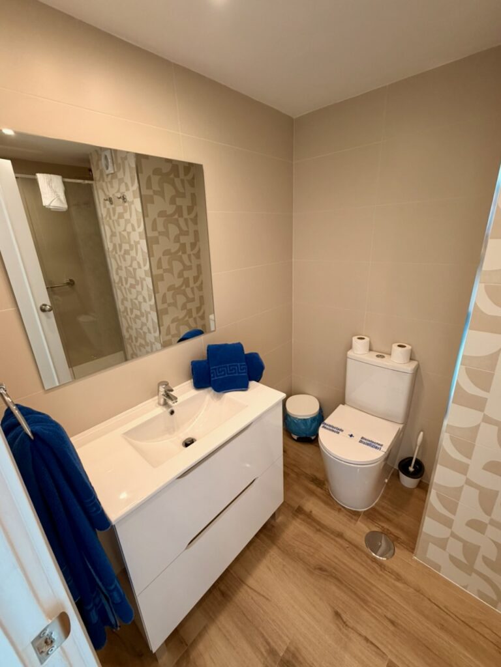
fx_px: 270
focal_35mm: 14
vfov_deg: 102.1
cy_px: 334
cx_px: 250
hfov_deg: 85.7
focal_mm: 2.22
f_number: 2.2
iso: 200
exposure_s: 1/100
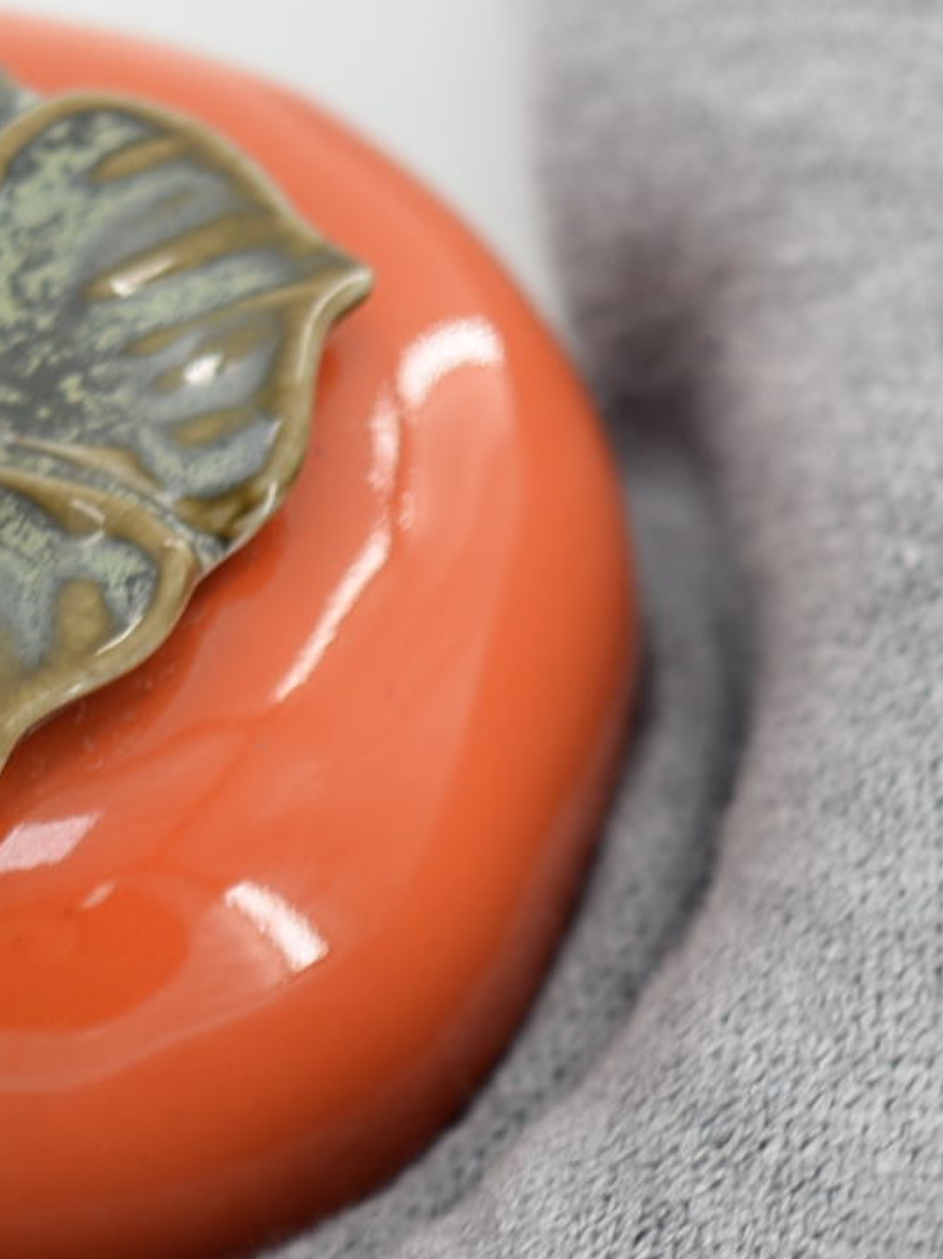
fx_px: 7380
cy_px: 1739
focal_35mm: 203
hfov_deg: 7.3
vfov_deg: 9.5
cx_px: 925
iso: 100
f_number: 3.5
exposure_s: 1/100
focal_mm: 50
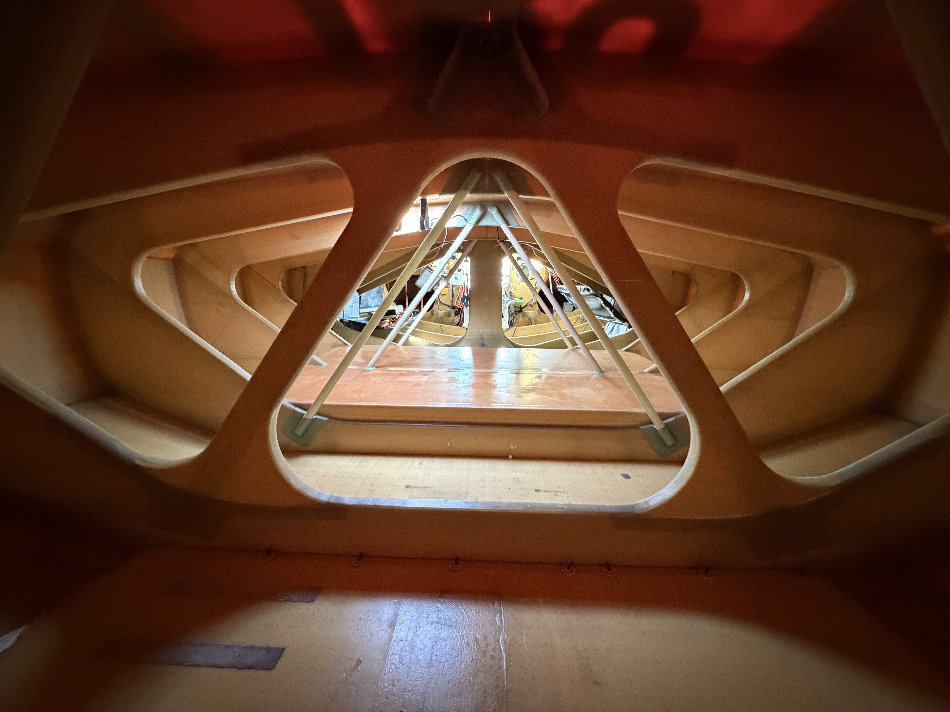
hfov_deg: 102.1
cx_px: 475
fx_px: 384
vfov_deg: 85.7
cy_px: 356
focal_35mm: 14
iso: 1250
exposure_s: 1/49
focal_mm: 2.22
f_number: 2.2
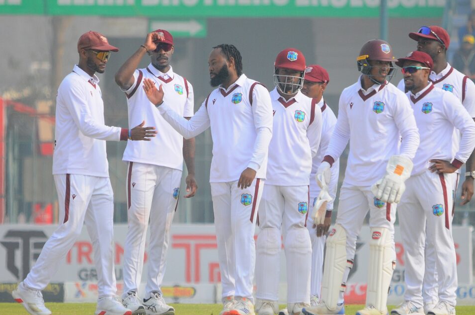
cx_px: 251
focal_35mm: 723
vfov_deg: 1.9
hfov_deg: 2.9
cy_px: 164
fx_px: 9524
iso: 500
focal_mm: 450
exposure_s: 1/1250
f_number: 6.3
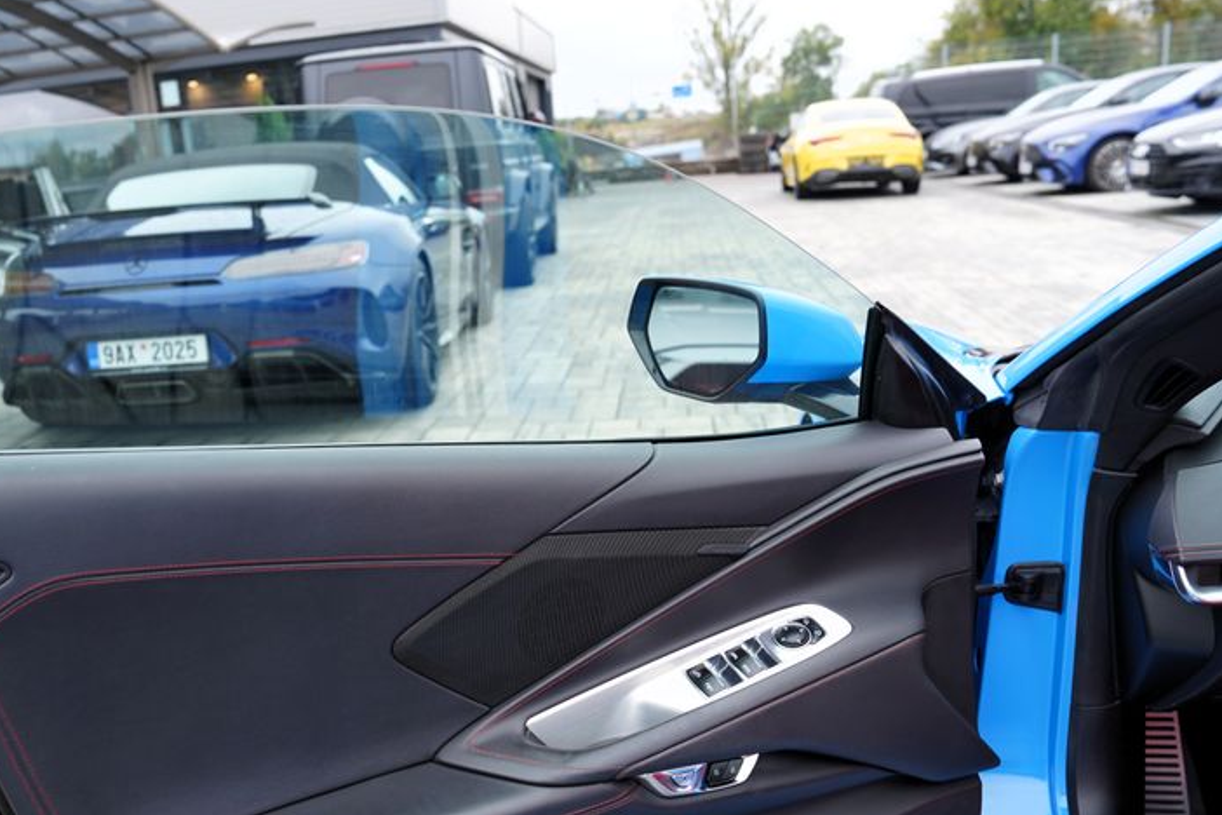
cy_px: 546
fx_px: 1188
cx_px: 449
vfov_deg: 37.4
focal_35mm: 35
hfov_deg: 53.8
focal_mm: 24
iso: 125
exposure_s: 1/60
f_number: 4
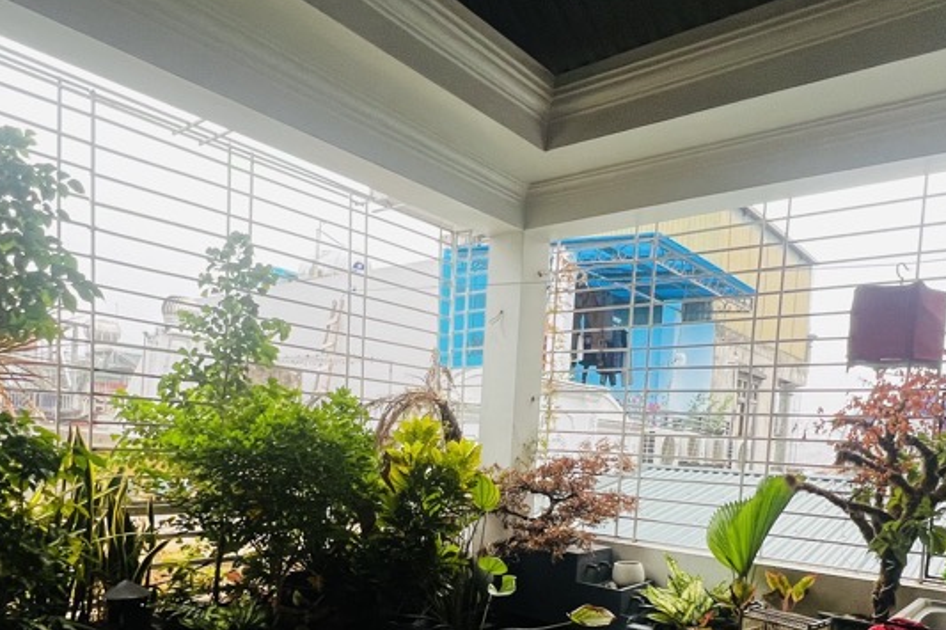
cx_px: 483
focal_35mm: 26
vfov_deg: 47.2
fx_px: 683
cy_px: 492
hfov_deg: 69.4
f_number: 1.8
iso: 125
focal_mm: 1.57
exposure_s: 1/100
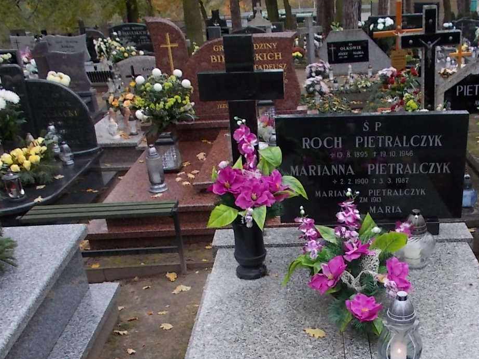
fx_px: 623
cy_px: 269
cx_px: 328
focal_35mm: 45
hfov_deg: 41.4
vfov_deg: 31.6
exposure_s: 1/80
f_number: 3.2
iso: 80
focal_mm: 4.6
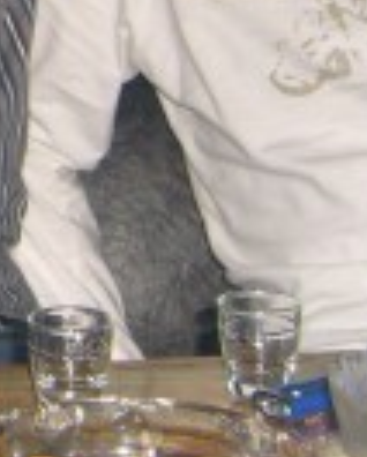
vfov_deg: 11.2
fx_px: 2276
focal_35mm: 168
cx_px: -263
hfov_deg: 8.9
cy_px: -125
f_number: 2.8
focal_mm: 7.9
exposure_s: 1/60
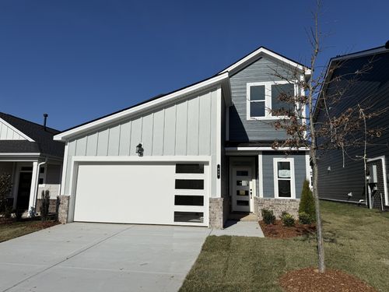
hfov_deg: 71.6
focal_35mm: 24
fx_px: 270
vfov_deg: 56.8
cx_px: 194
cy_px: 146
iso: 64
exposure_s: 1/14286
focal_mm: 6.76
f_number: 1.78
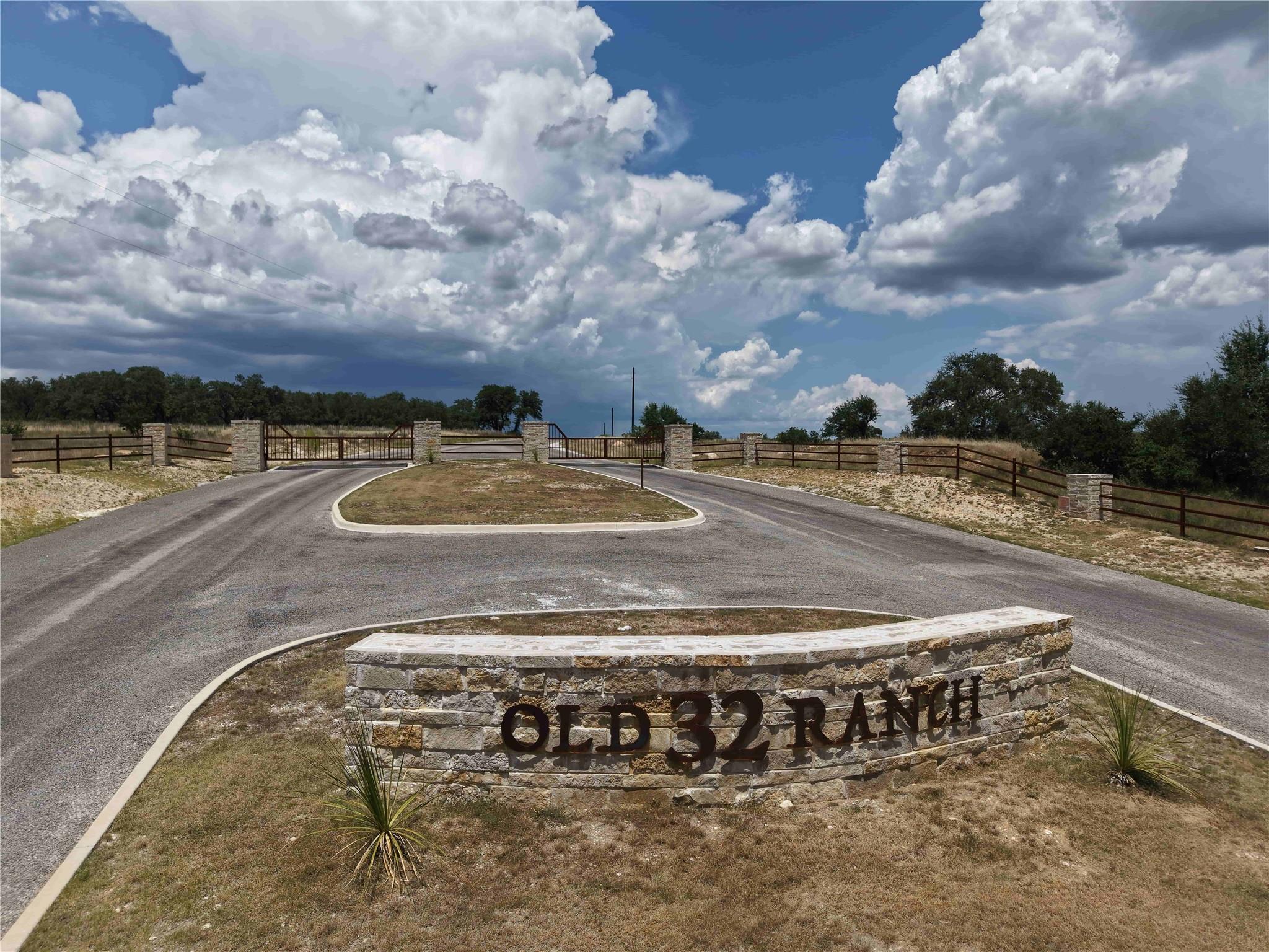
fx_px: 880
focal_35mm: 24
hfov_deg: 71.6
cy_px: 476
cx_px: 634
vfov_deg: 56.8
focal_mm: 8.67
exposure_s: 1/800
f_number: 1.8
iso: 100
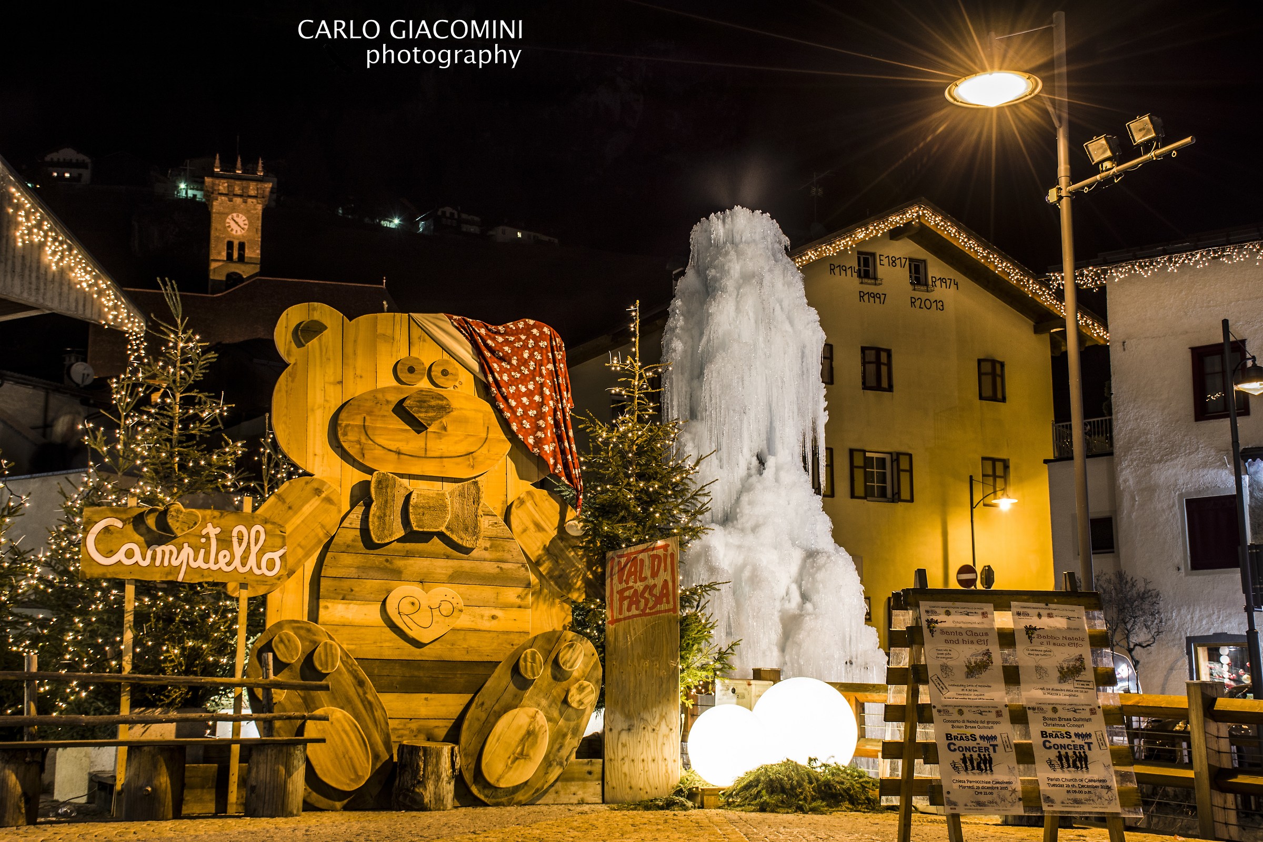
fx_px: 1684
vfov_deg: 28.1
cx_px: 632
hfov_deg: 41.1
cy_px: 421
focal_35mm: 48
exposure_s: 1
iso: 200
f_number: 7.1
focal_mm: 32
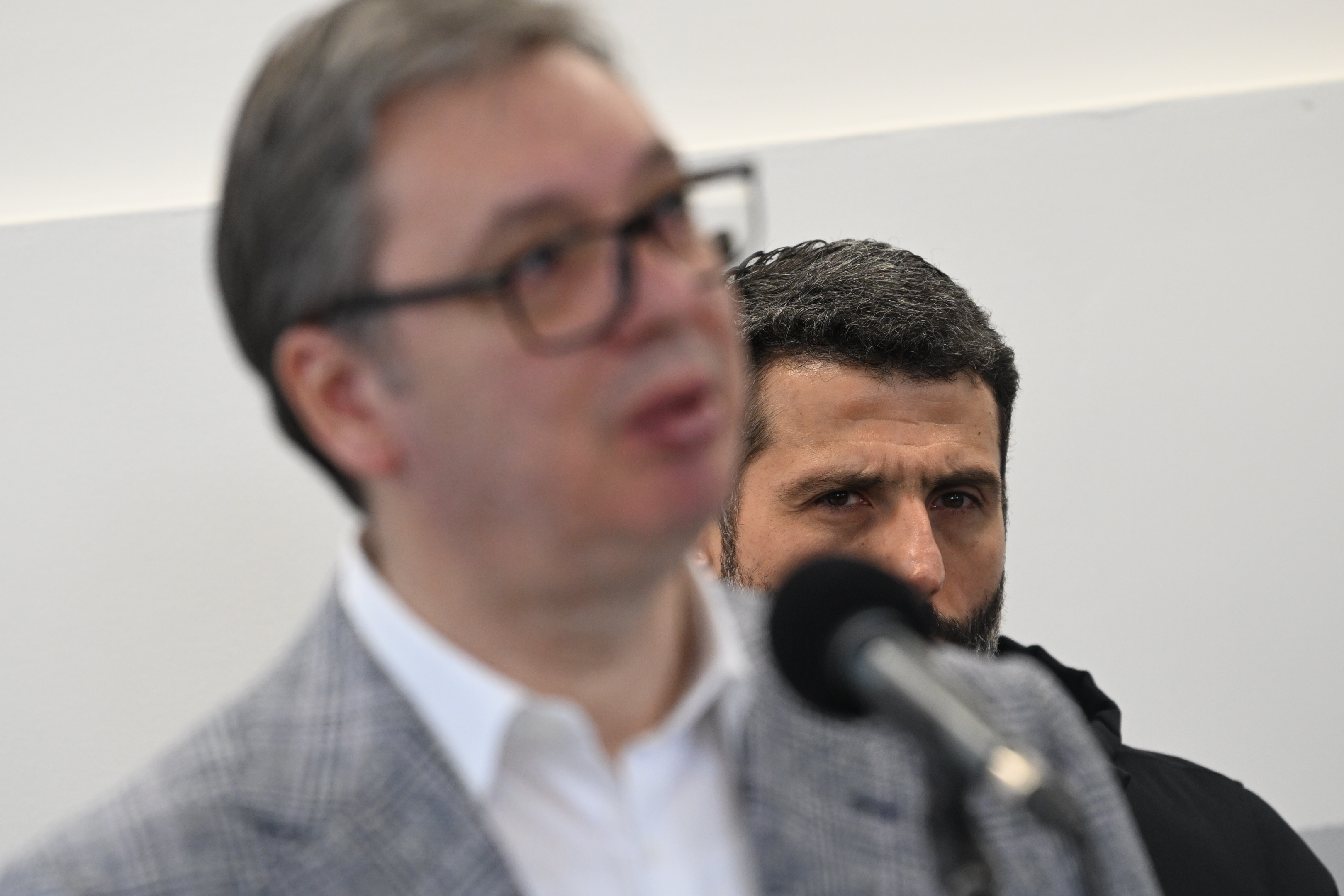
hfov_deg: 6.9
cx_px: 672
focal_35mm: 300
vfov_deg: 4.6
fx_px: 11199
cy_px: 448
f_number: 4
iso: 2000
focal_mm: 200
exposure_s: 1/400
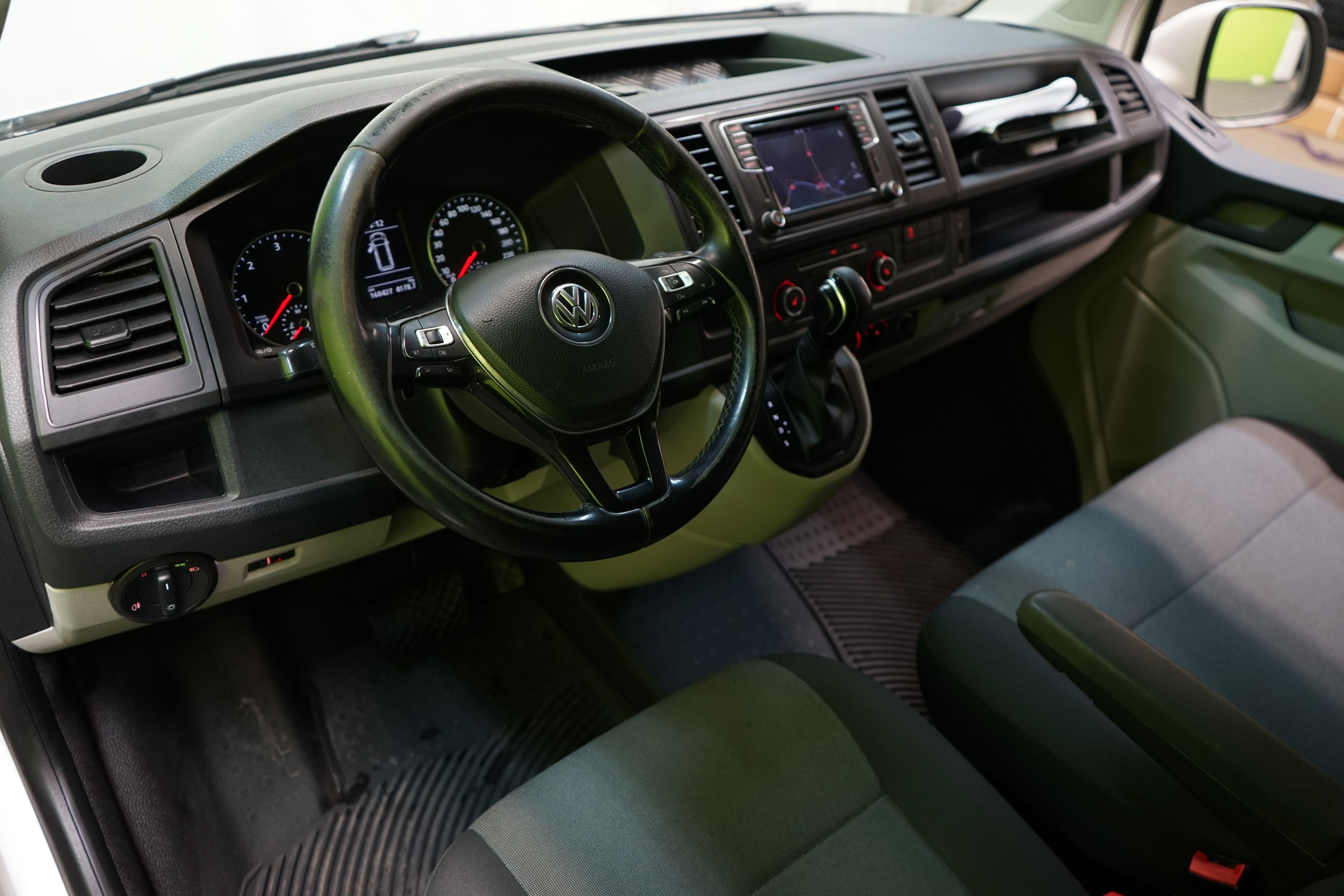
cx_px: 672
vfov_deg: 46.4
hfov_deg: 65.5
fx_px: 1045
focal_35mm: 28
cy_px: 448
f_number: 3.5
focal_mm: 28
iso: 800
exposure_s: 1/30
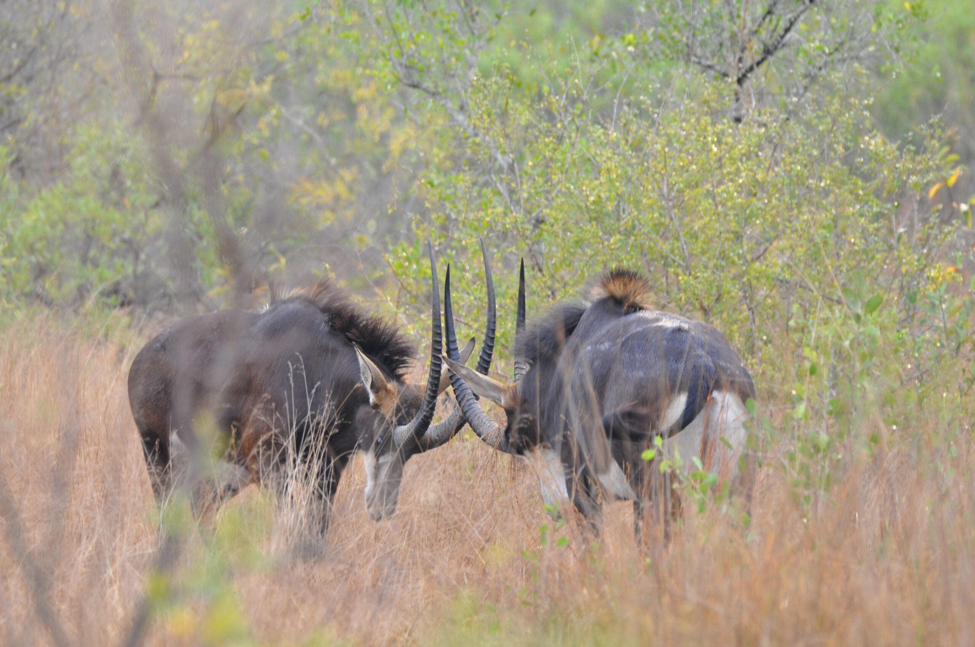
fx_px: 12983
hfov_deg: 4.3
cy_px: 324
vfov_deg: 2.9
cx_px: 488
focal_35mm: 480
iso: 800
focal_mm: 320
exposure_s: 1/250
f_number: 5.6
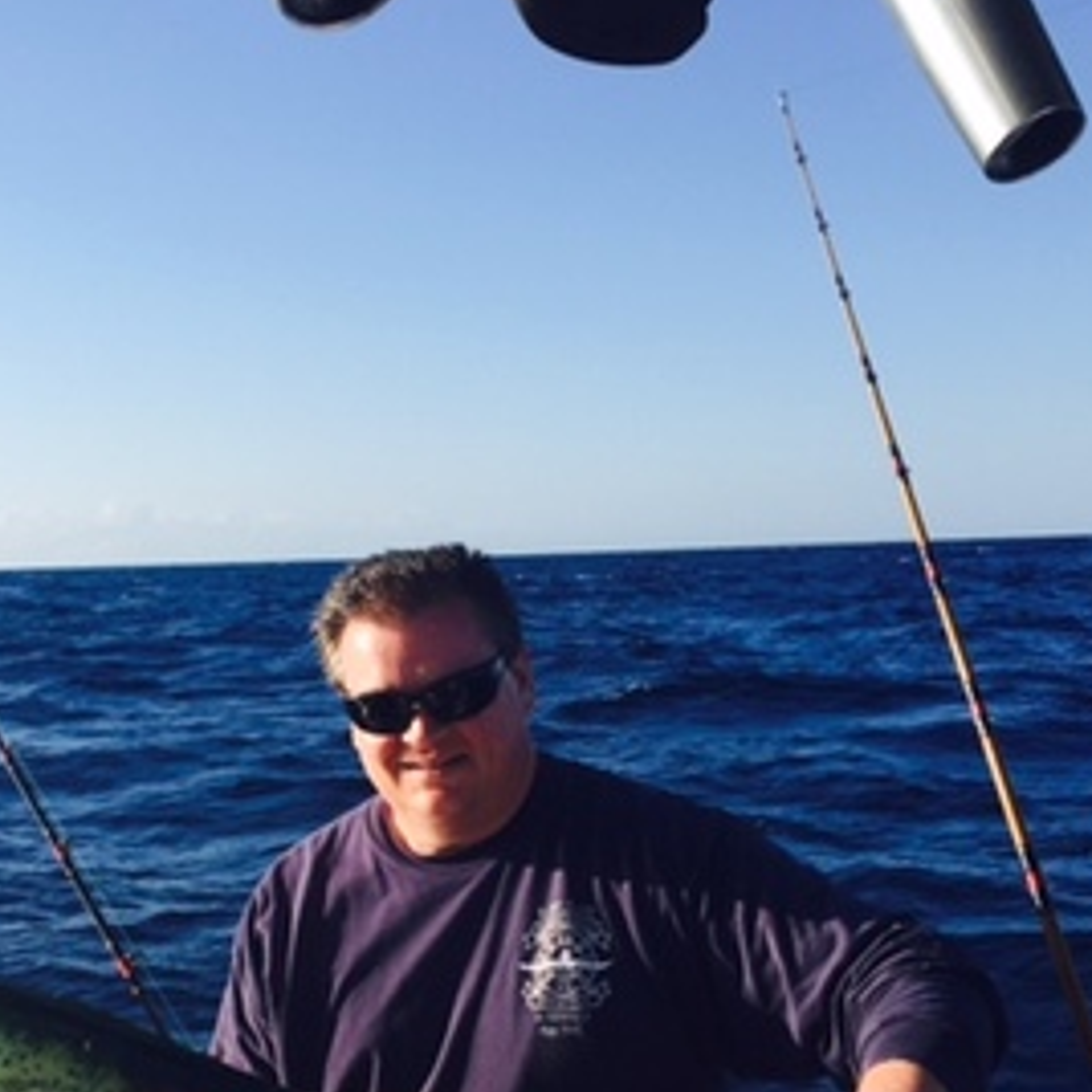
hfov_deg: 33.2
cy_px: 813
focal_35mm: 51
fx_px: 1820
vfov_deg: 32.8
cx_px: 403
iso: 32
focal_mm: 4.15
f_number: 2.2
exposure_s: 1/1464
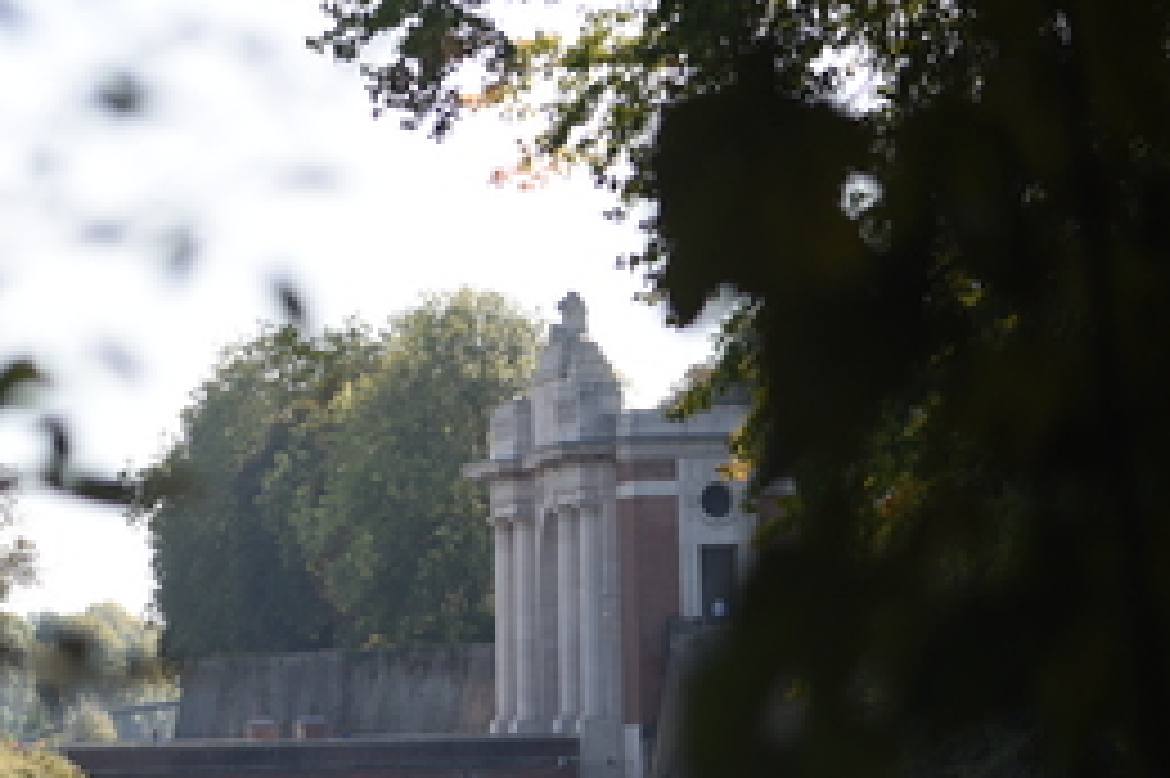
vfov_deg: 7.4
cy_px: 569
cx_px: 252
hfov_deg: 11.0
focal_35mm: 186
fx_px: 6041
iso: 400
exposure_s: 1/4000
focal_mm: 105
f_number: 2.8
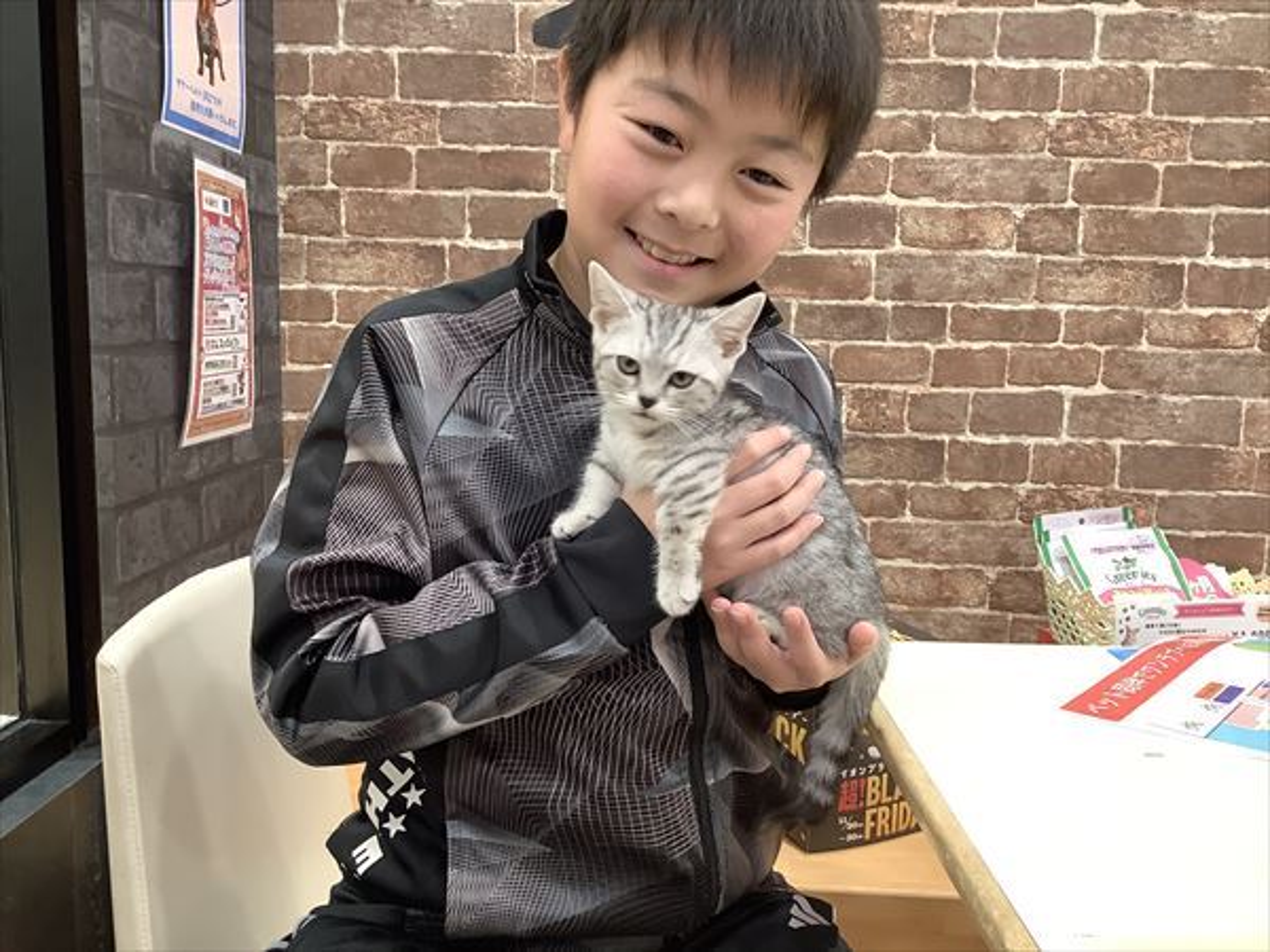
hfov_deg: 58.4
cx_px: 635
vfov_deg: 45.4
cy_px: 476
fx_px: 1137
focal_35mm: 31
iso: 125
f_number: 2.4
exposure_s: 1/50
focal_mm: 3.3
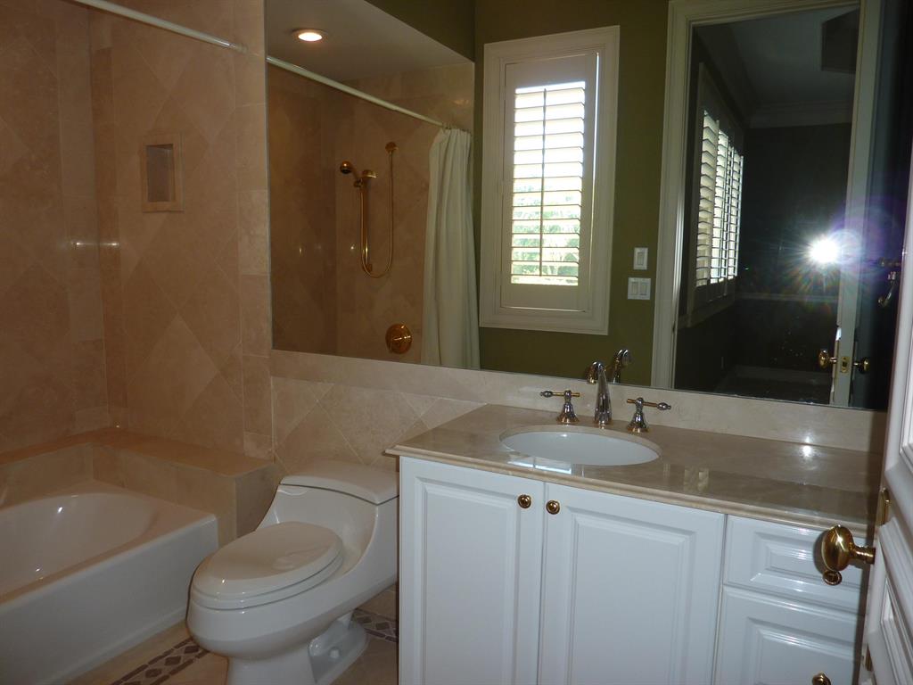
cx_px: 456
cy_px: 342
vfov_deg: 54.9
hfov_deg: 69.4
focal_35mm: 25
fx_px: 659
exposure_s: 1/30
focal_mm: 4.1
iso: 100
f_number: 3.3
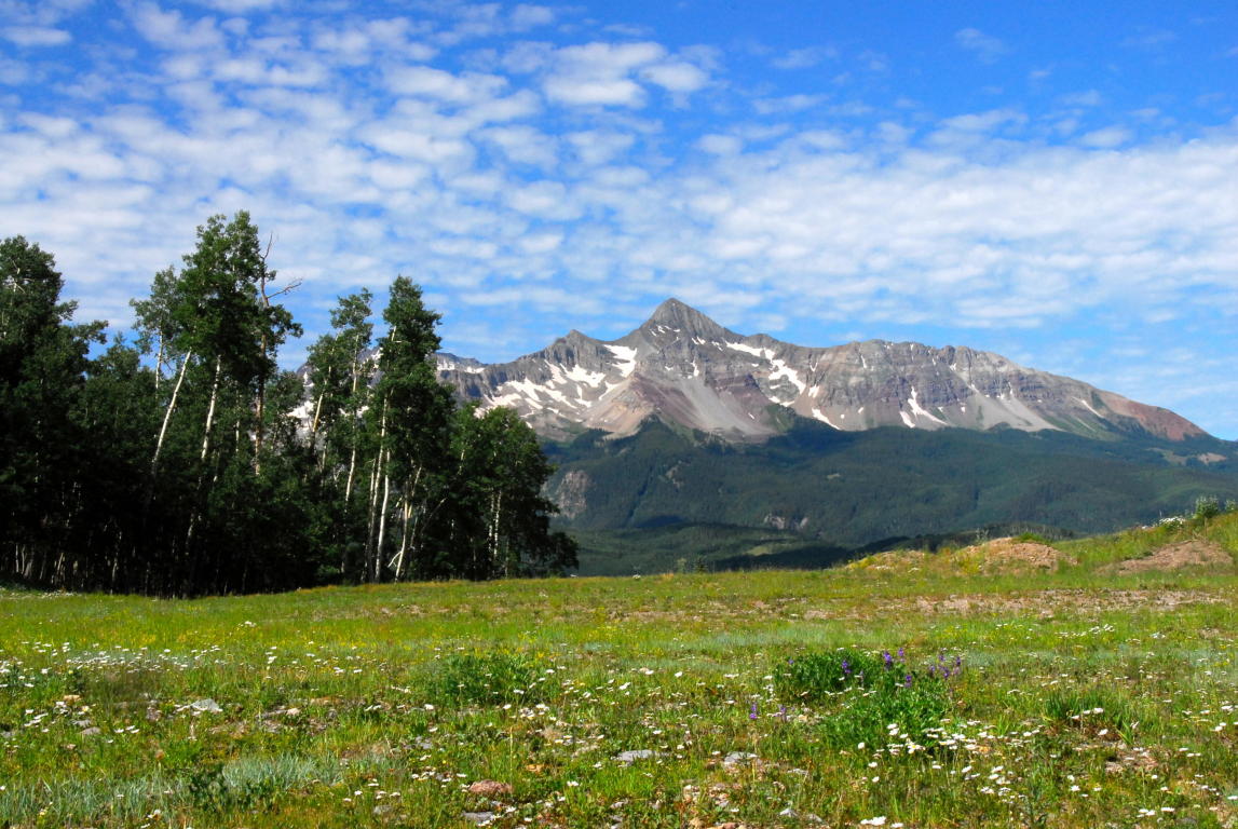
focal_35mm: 66
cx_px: 619
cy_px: 414
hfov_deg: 30.5
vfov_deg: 20.7
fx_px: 2273
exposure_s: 1/250
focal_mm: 44
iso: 400
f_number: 18
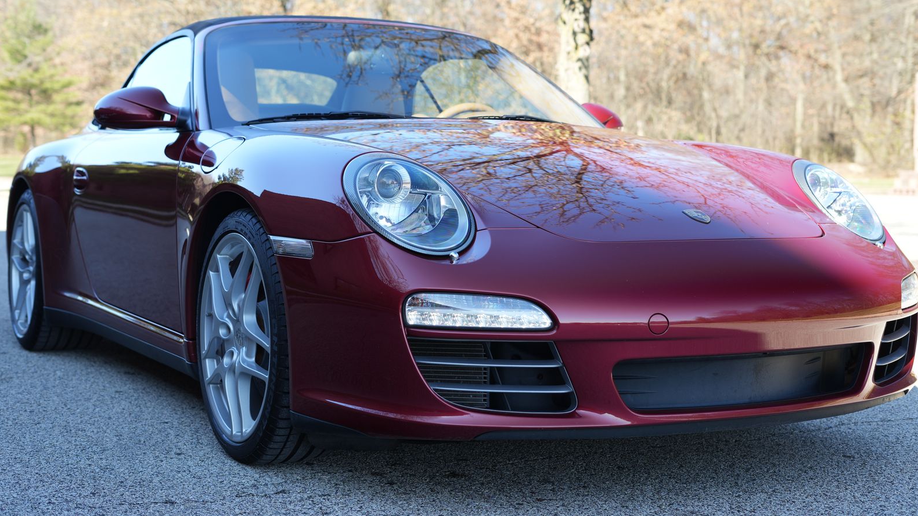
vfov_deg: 22.6
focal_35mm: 53
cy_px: 208
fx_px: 1290
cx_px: 454
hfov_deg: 39.2
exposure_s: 1/60
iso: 100
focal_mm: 50
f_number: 4
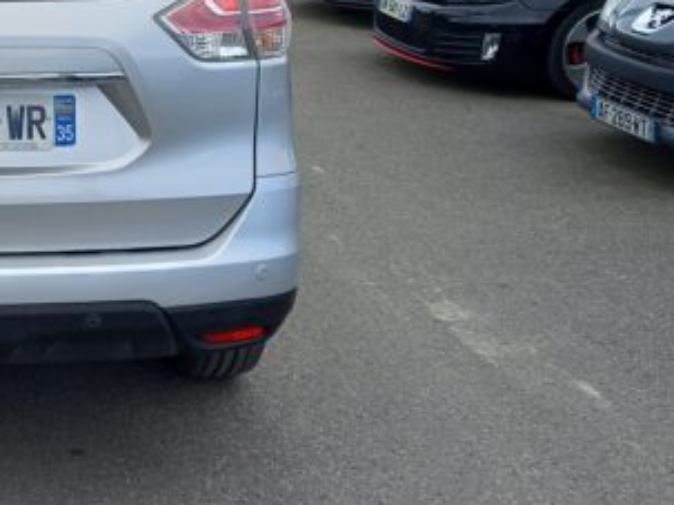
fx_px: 1285
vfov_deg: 22.0
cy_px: 109
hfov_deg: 26.9
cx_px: -71
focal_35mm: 66
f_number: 2
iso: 25
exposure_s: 1/222
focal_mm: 4.6
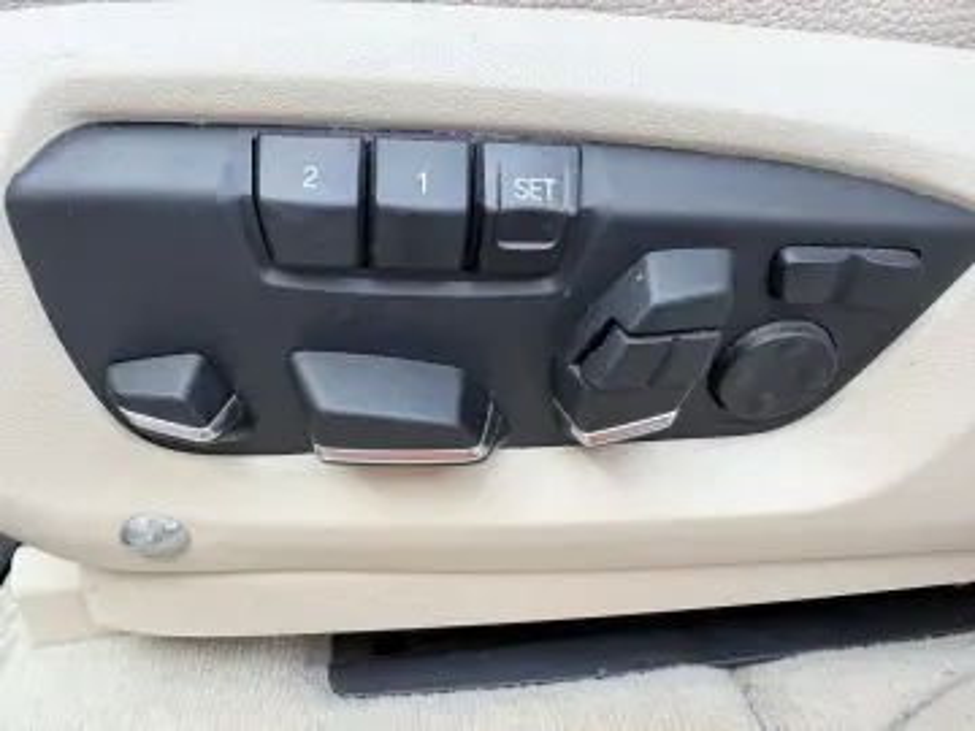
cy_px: 366
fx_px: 676
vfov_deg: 56.8
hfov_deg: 71.6
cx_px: 488
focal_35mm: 24
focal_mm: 2.22
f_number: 2.2
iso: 100
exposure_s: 1/121
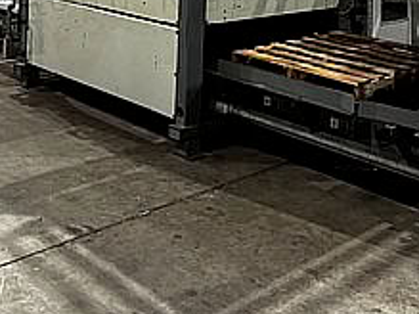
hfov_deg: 33.8
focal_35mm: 57
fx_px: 690
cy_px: -90
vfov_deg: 22.9
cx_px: 220
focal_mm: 5.96
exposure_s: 1/60
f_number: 1.6
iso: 320
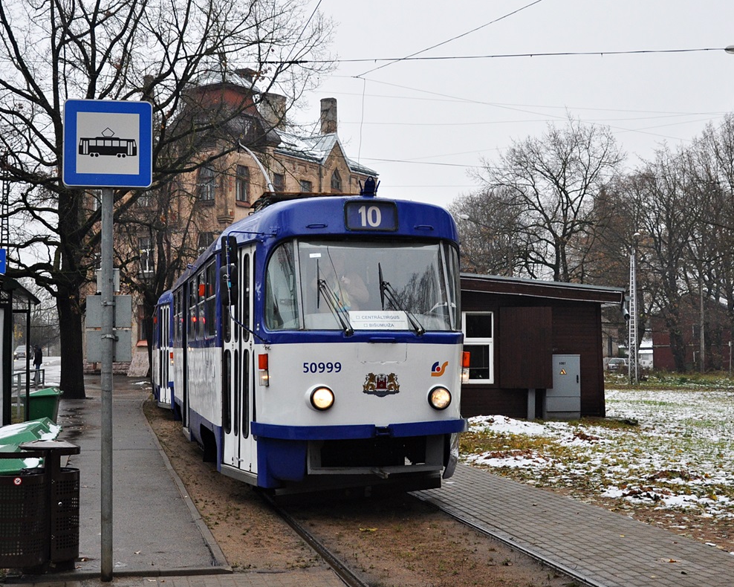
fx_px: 890
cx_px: 327
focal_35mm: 41
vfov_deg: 36.5
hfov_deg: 44.7
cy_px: 294
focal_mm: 24
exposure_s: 1/1000
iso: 560
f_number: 4
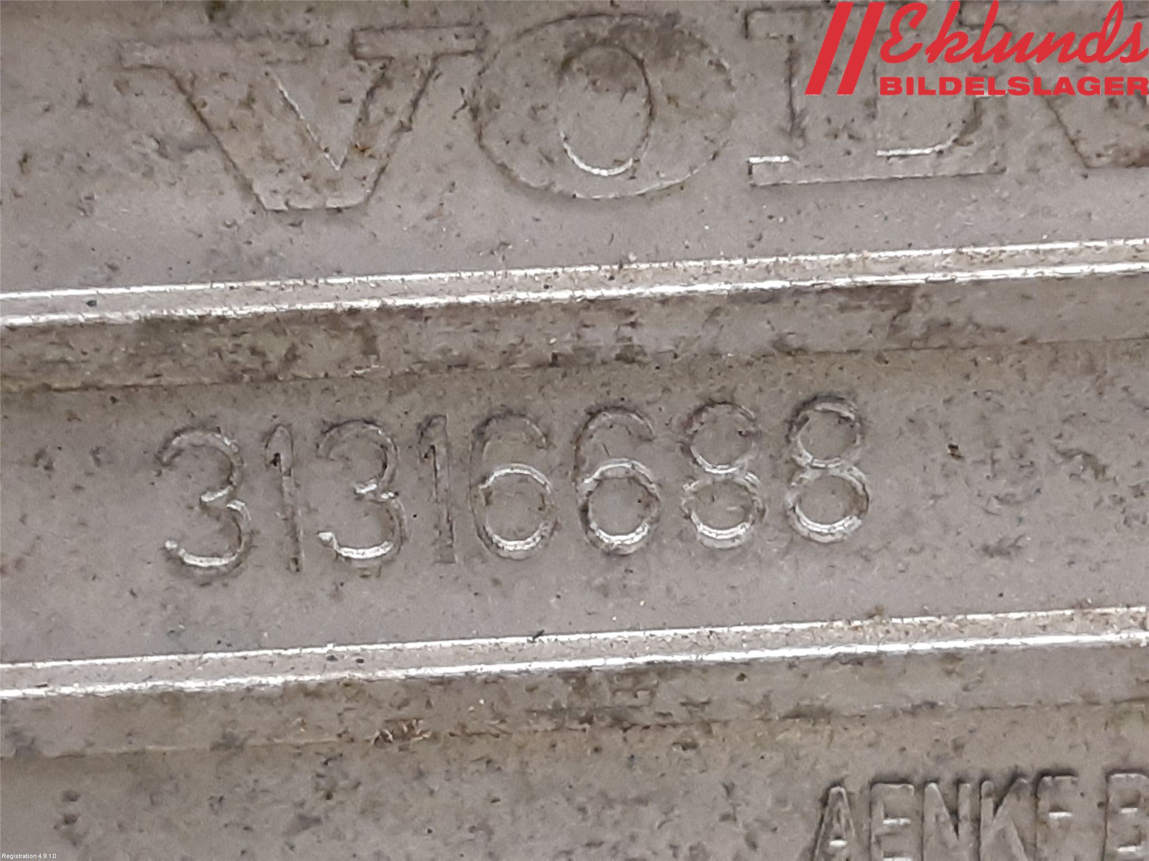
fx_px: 863
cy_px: 430
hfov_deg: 67.3
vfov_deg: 53.1
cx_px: 574
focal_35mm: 26
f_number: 1.7
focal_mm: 3.93
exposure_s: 1/25
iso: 250
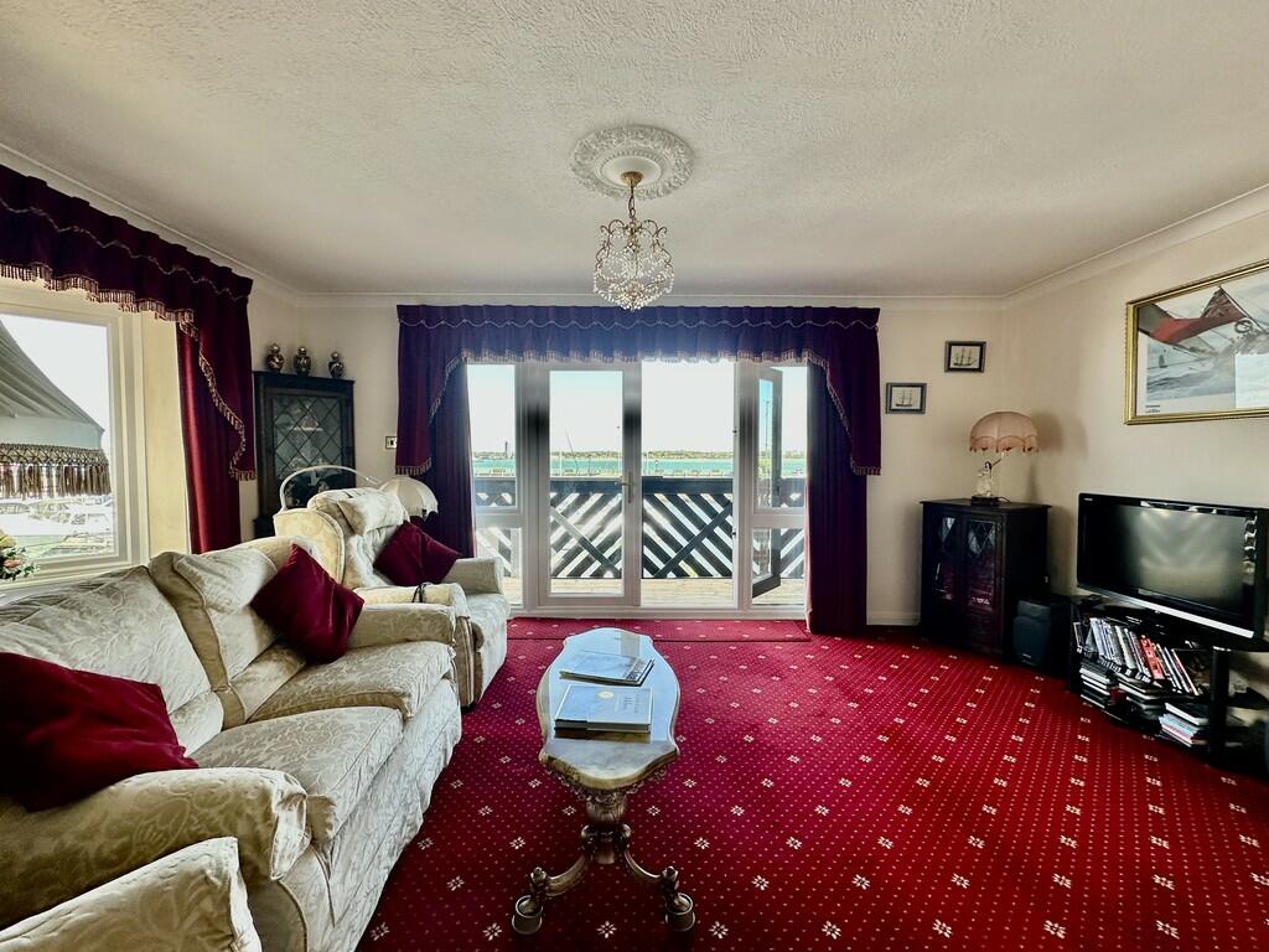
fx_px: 513
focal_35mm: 14
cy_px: 476
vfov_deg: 85.7
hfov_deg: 102.1
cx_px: 634
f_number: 2.2
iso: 40
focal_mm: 2.22
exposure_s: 1/142
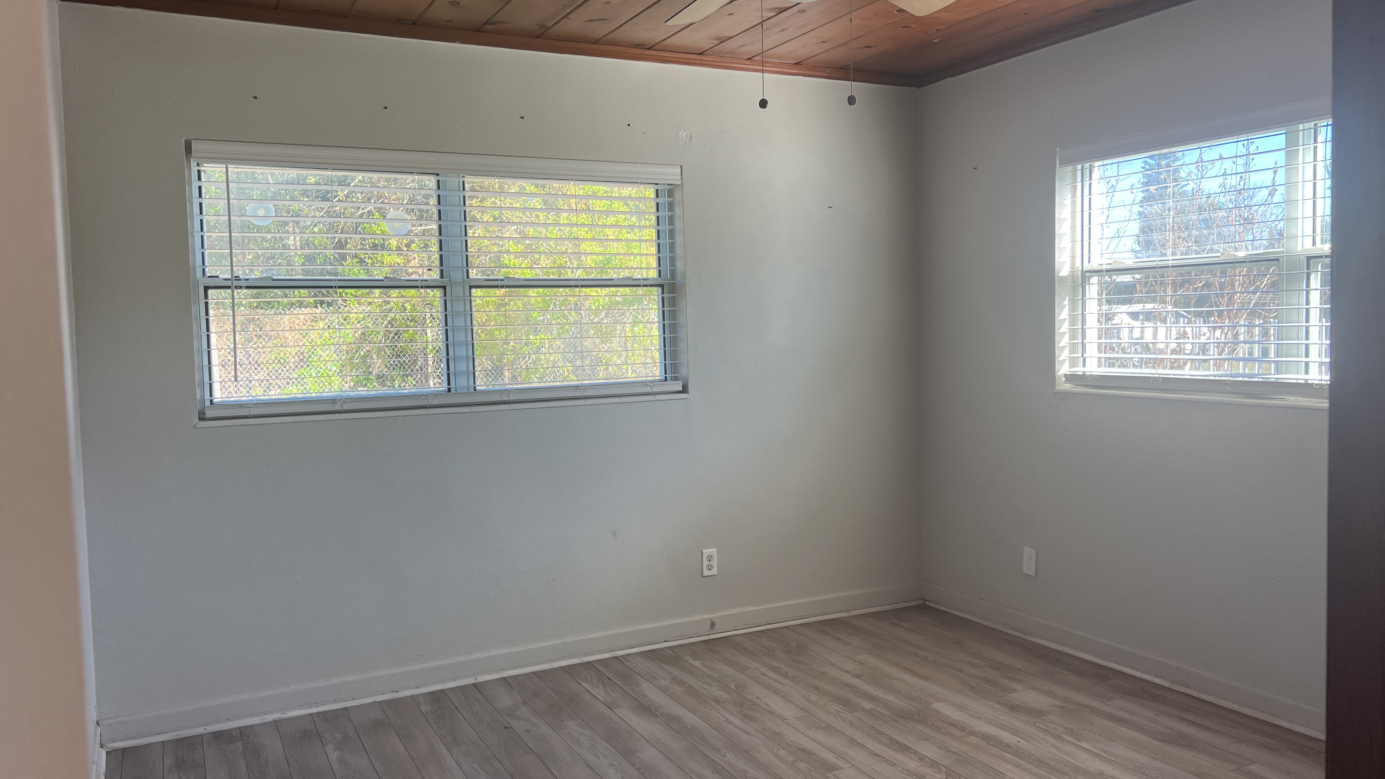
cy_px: 381
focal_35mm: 29
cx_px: 691
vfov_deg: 40.2
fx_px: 1065
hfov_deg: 66.1
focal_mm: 5.7
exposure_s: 1/206
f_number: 1.5
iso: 40
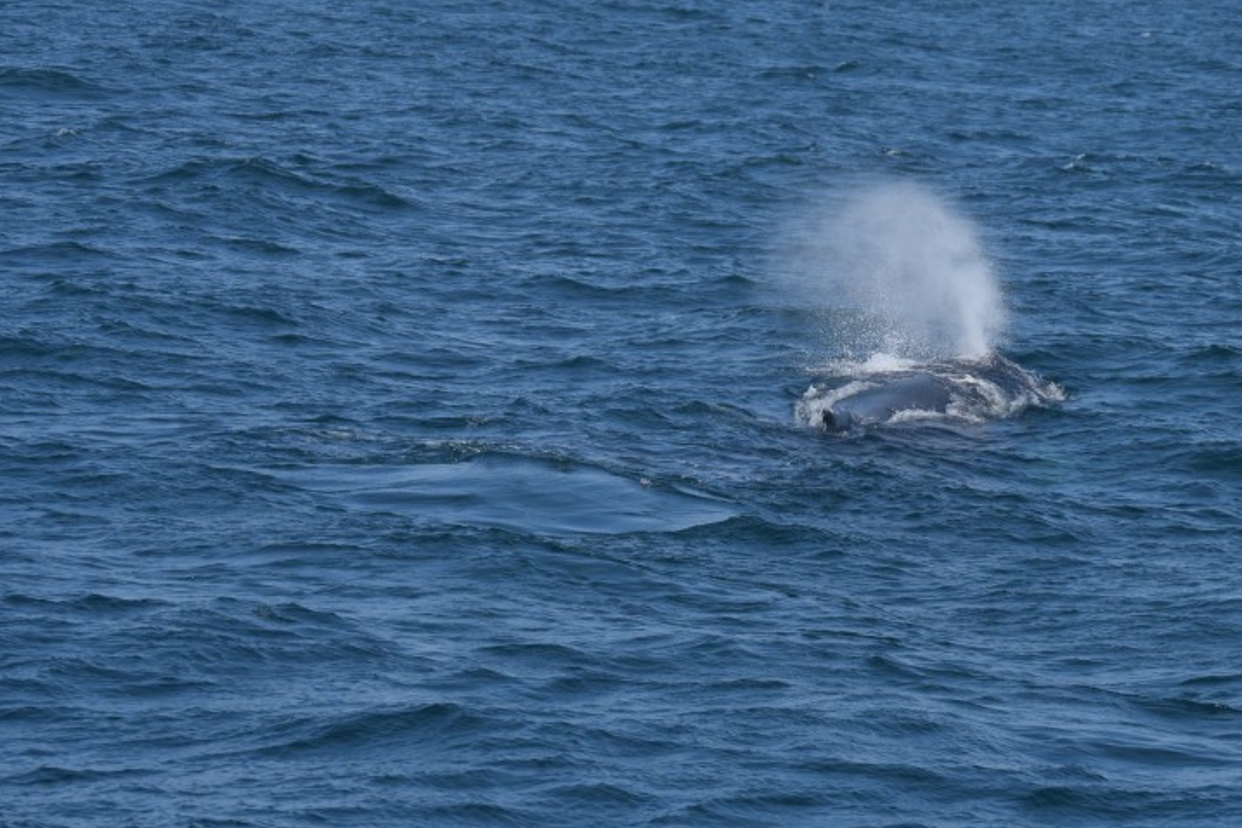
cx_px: 826
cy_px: 320
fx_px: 7796
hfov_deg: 9.1
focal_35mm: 226
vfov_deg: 6.1
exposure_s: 1/1600
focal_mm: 100
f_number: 5.6
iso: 200
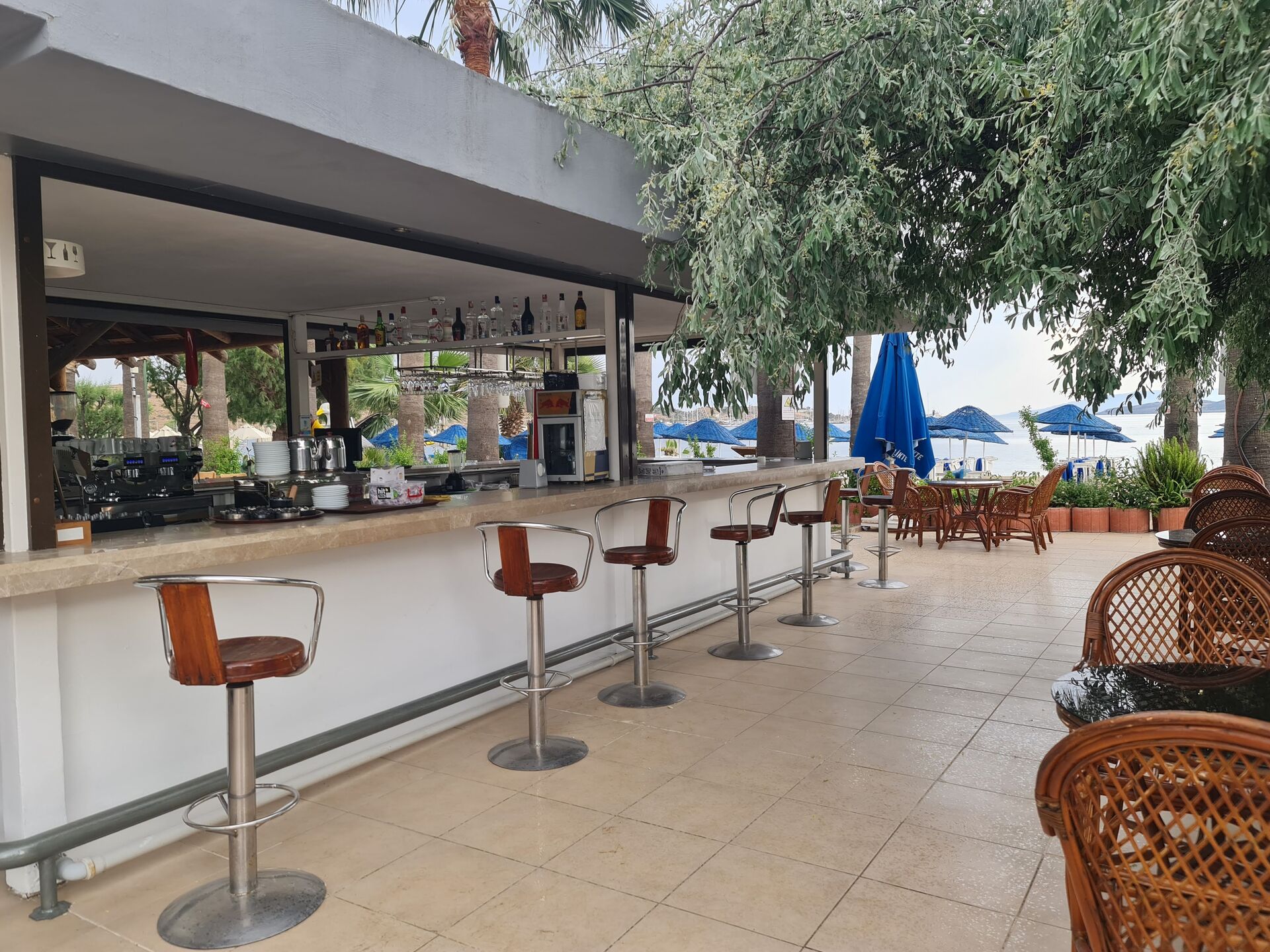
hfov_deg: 69.4
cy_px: 476
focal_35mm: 25
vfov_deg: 54.9
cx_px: 635
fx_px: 917
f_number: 1.8
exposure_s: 1/120
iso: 50
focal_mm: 7
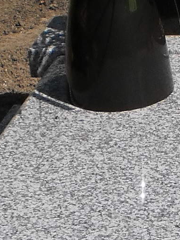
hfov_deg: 7.5
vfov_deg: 10.1
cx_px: 238
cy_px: 204
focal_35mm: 196
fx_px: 1358
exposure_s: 1/1600
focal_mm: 6.3
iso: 100
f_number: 4.6
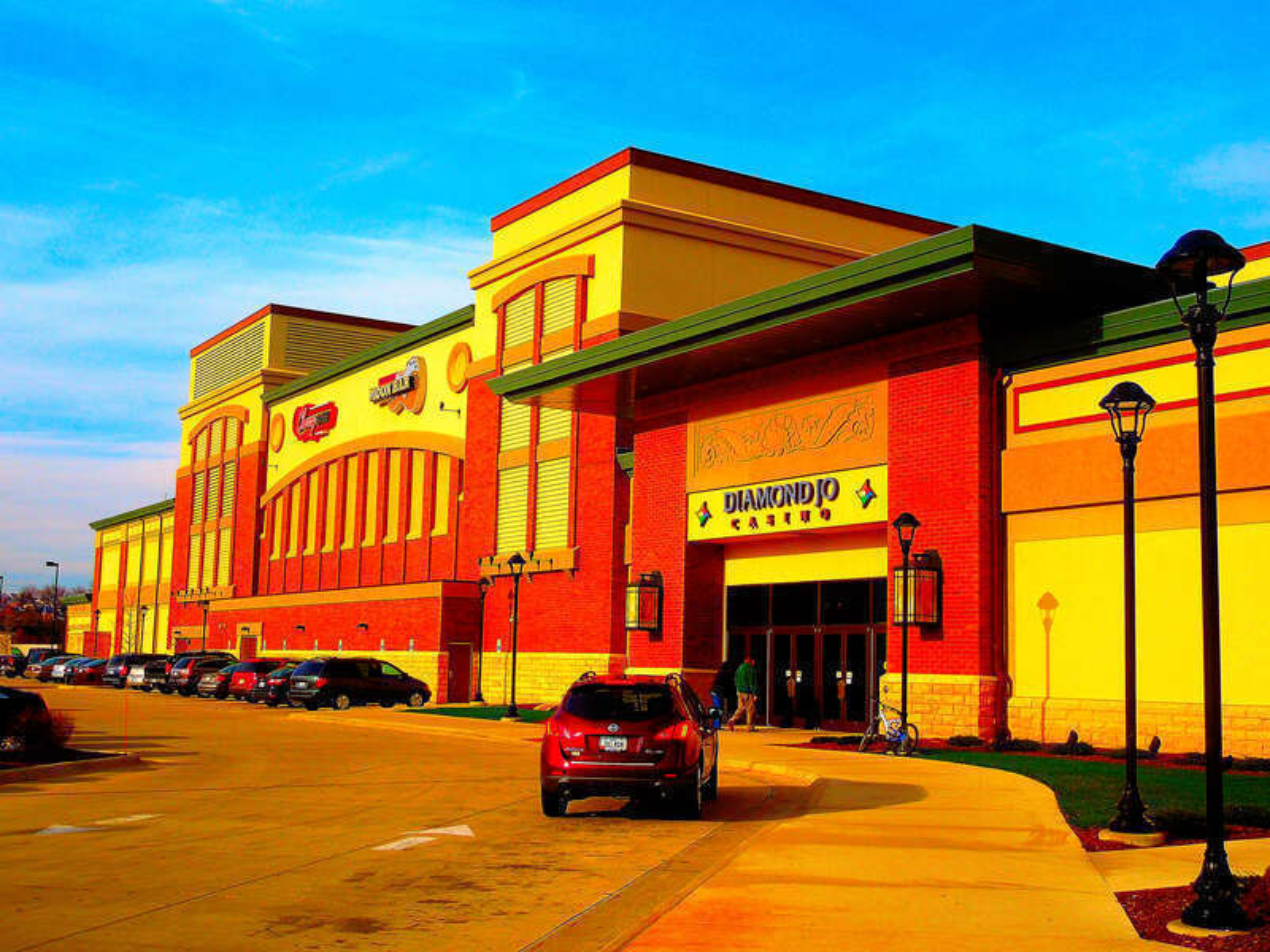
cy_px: 476
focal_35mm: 39
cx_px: 635
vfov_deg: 36.8
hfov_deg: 47.9
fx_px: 1431
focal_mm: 7
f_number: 7.6
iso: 100
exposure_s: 1/250
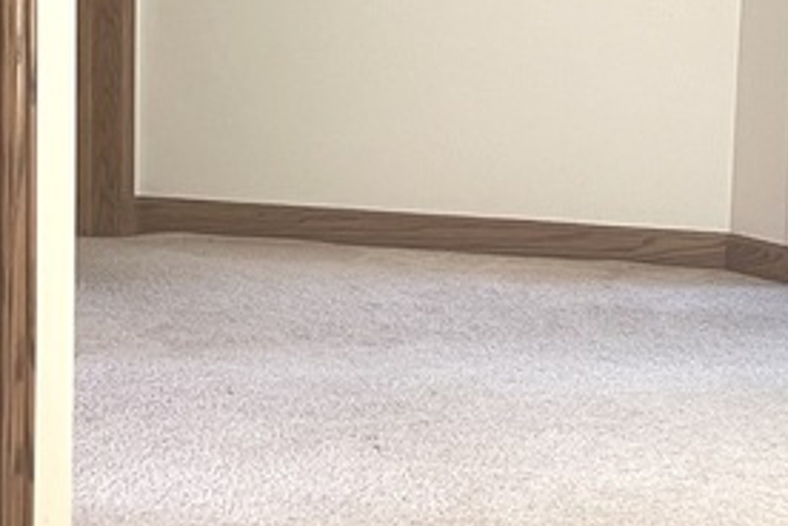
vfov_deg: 12.9
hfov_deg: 19.0
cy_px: 100
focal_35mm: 106
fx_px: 2320
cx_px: 680
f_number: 1.5
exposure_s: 1/60
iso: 100
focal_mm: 5.7
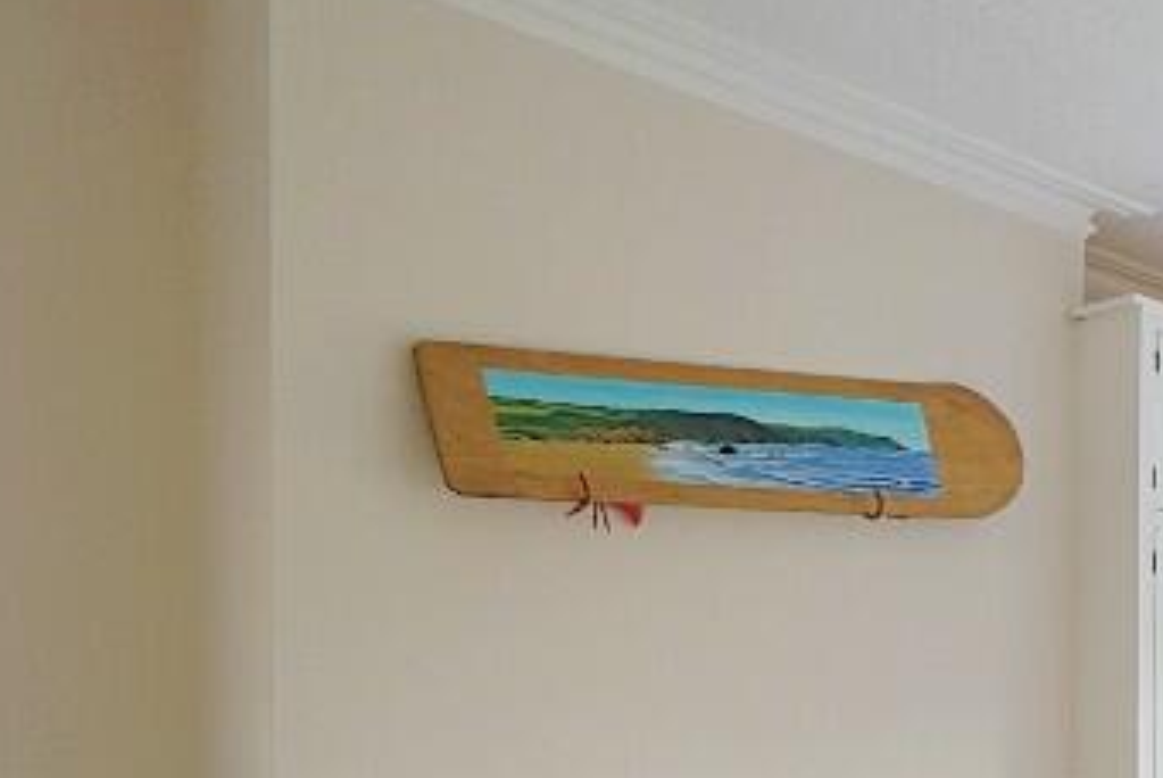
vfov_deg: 27.4
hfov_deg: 29.9
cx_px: 1661
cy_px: 858
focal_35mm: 45
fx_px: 1455
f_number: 4
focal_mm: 10
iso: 160
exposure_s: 1/60
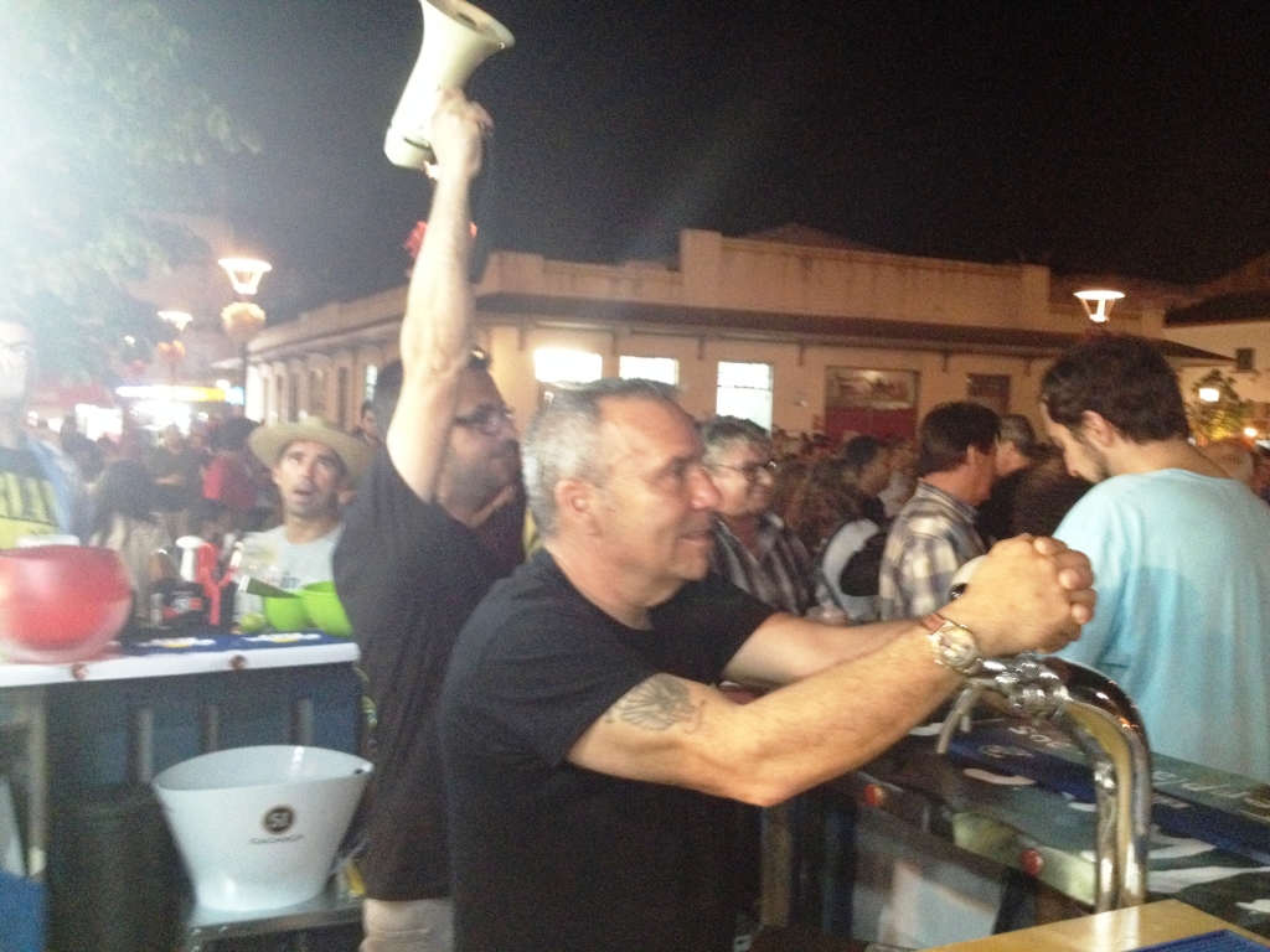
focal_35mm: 35
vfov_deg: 40.7
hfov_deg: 52.6
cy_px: 476
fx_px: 1284
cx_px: 635
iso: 500
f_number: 2.4
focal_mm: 4.28
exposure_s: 1/15
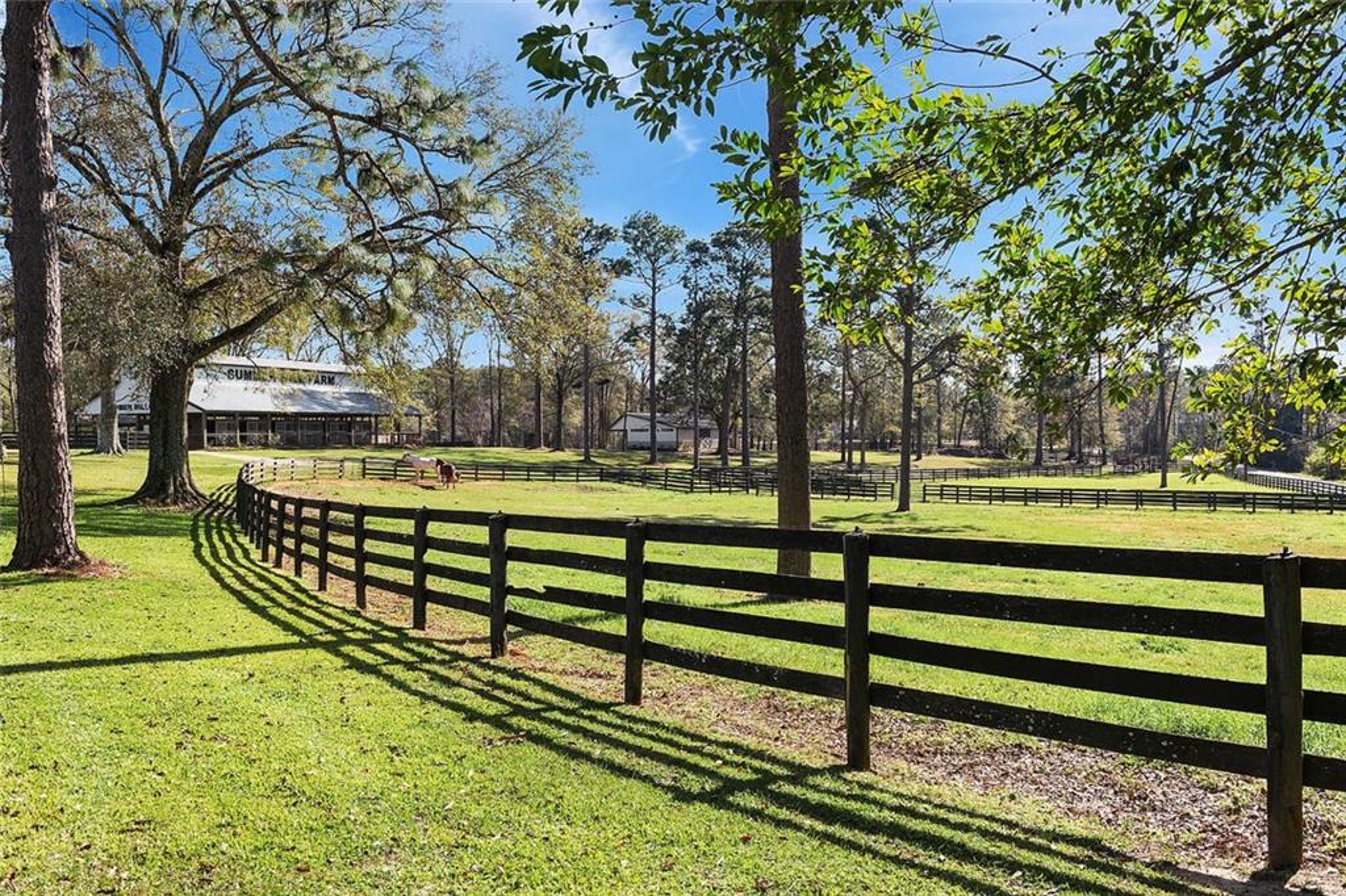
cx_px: 673
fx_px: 1159
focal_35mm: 31
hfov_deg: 60.3
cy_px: 448
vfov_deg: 42.3
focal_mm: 31
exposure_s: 1/320
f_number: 8
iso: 400
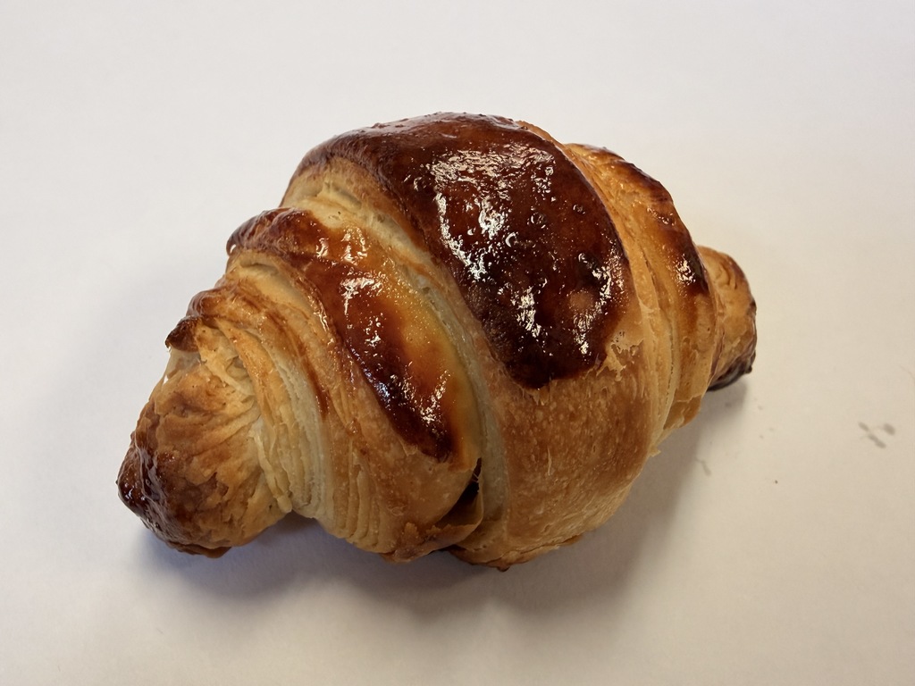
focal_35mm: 26
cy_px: 343
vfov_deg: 53.1
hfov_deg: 67.3
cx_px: 458
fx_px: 687
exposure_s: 1/120
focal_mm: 2.22
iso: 200
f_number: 2.2
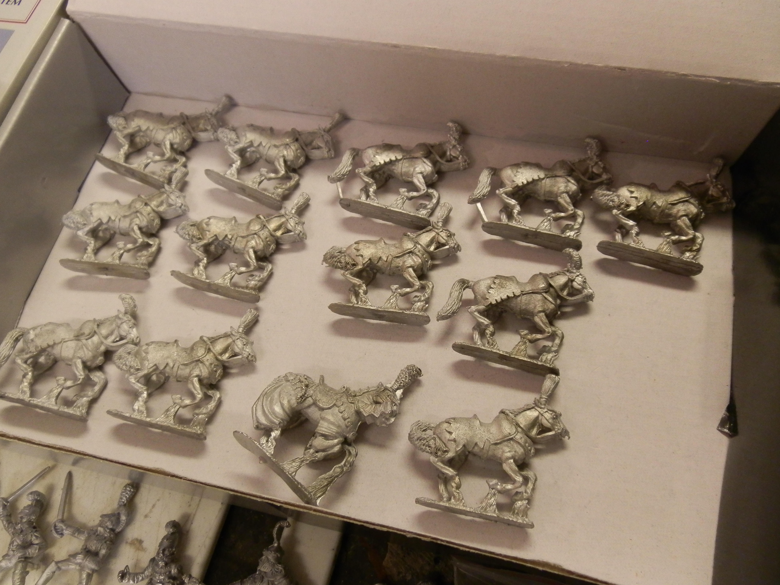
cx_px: 390
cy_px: 292
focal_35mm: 28
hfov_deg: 63.4
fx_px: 631
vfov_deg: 49.7
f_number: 3.1
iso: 200
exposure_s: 1/25
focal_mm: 5
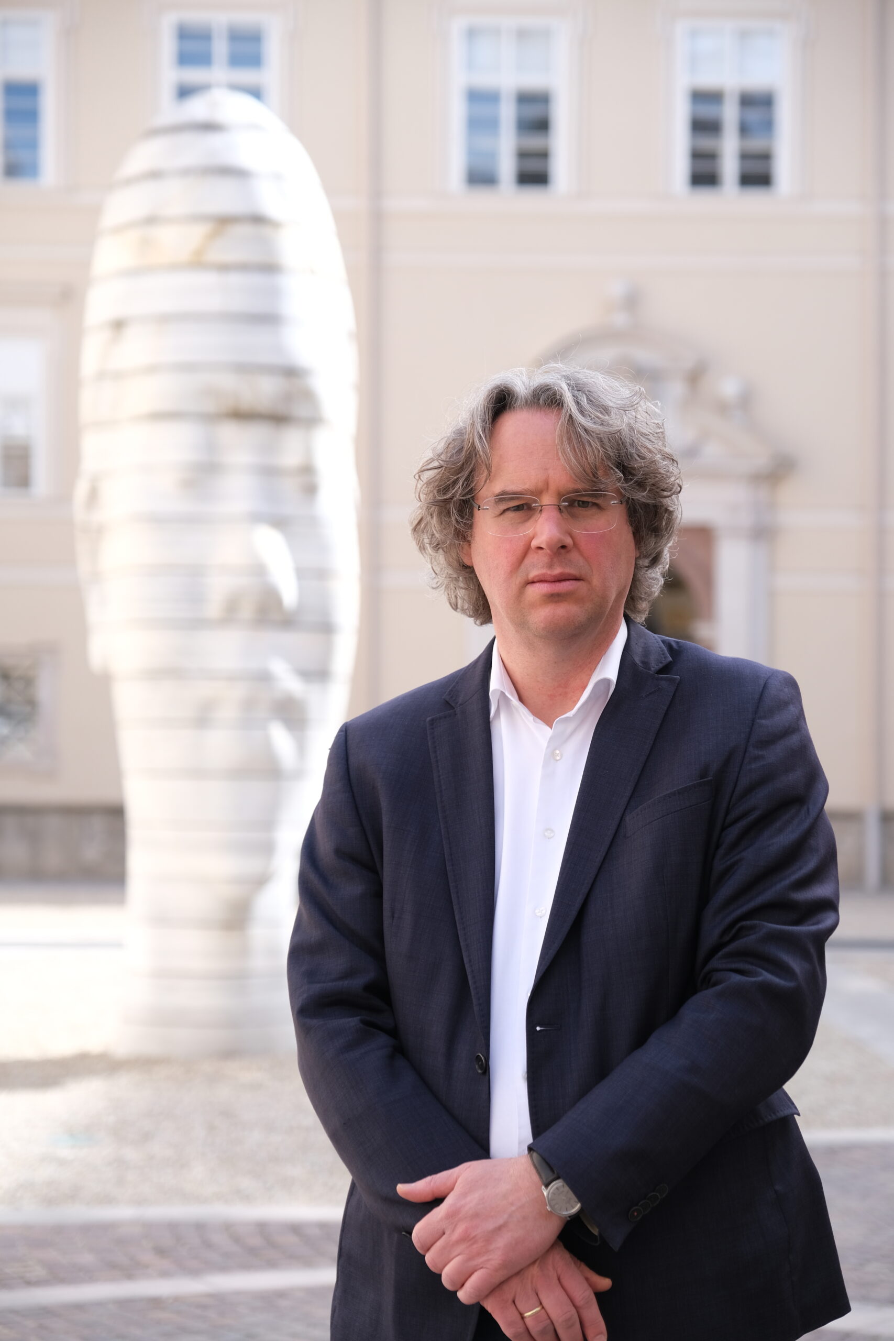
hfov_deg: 16.5
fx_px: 3091
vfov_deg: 24.5
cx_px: 447
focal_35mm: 83
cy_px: 670
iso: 200
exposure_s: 1/640
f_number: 2.8
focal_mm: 55
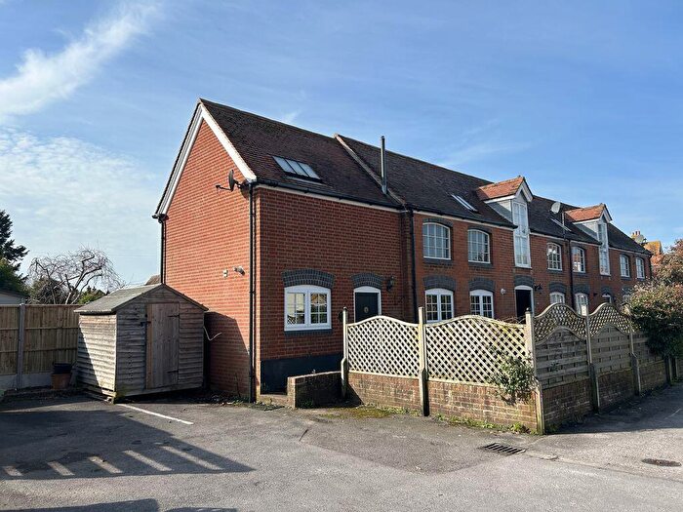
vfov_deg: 53.1
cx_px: 342
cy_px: 256
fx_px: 513
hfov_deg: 67.3
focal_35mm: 26
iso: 50
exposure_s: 1/3704
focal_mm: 5.7
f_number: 1.5
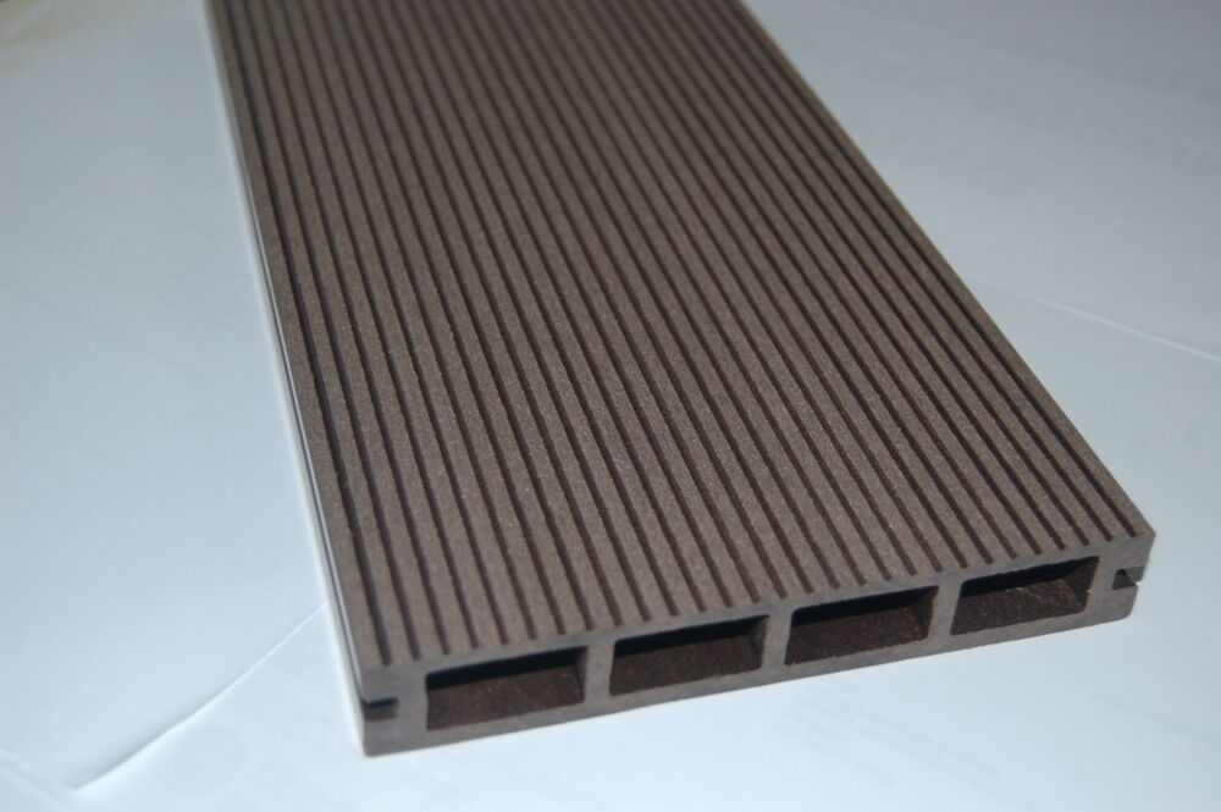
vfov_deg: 25.7
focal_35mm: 52
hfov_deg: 37.9
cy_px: 406
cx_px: 610
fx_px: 1779
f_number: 4.8
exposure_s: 1/60
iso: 400
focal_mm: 35
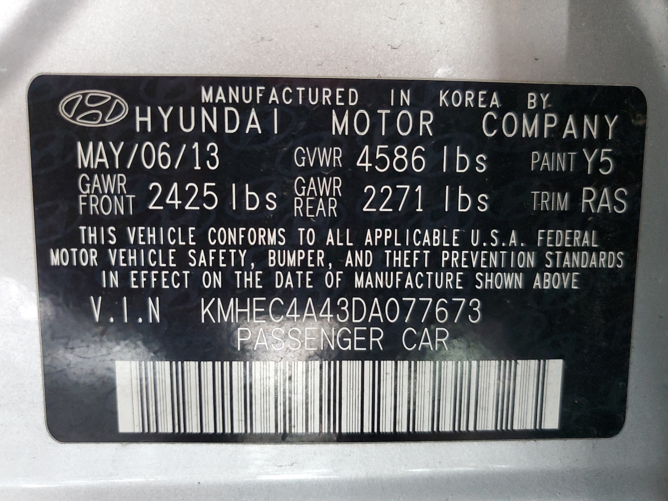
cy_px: 250
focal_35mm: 26
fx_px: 502
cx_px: 334
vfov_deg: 53.1
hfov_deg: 67.3
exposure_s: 1/40
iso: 282
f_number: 1.5
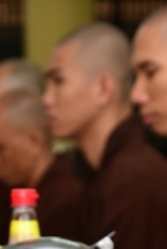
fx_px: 1996
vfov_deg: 7.0
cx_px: -64
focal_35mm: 288
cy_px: 430
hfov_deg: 4.8
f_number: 5.6
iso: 640
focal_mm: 78
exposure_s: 1/40
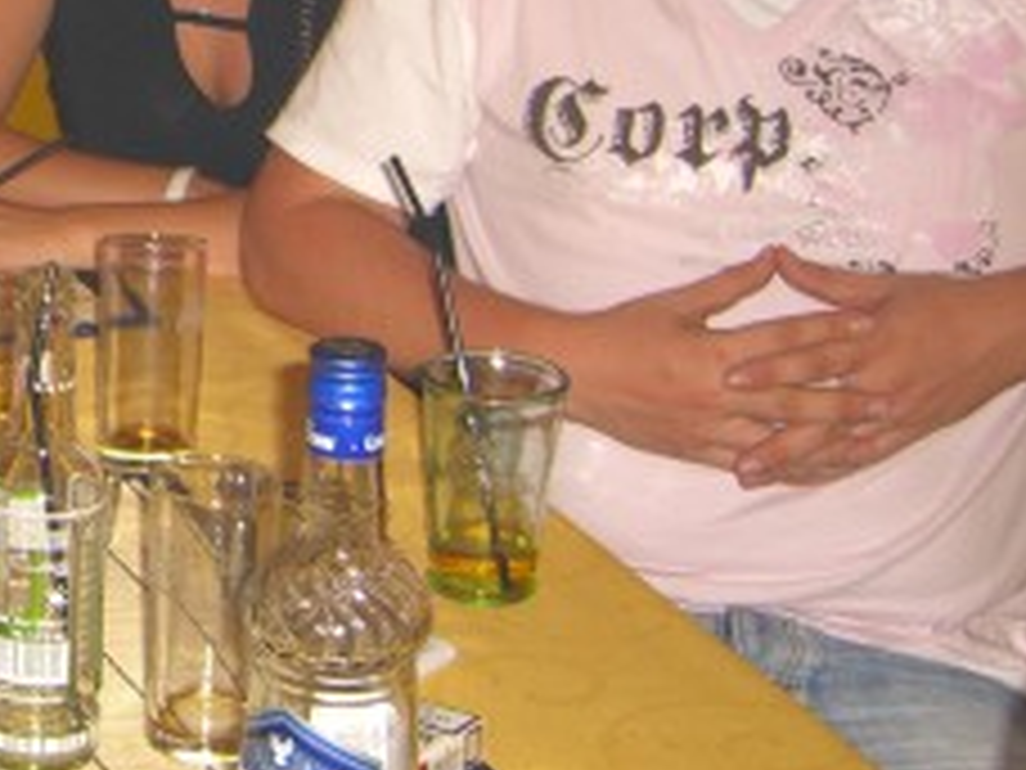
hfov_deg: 18.3
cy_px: -81
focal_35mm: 100
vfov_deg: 14.4
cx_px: -310
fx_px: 2964
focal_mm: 7.9
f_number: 2.8
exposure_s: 1/60
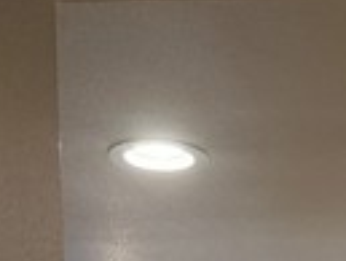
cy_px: 605
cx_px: 515
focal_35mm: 119
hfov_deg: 15.3
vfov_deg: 10.8
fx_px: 1191
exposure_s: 1/60
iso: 160
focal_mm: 6.76
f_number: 1.78
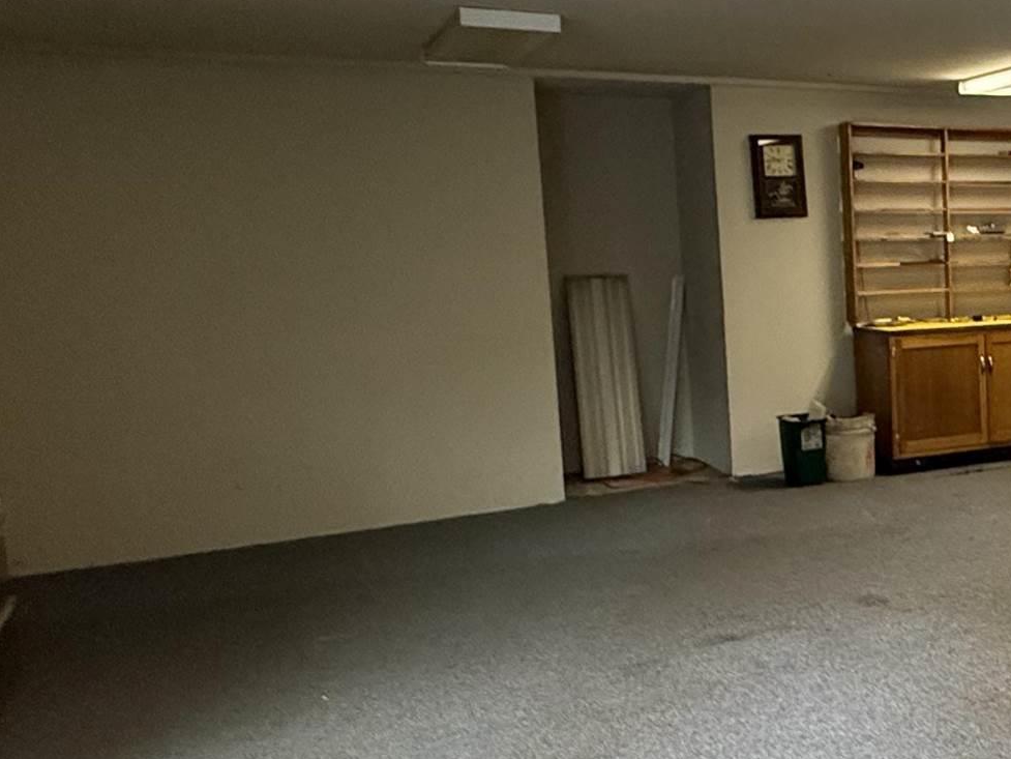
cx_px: 1256
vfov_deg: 32.9
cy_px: 341
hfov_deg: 33.5
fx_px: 1285
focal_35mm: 44
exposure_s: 1/120
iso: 500
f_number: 2.2
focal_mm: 2.22
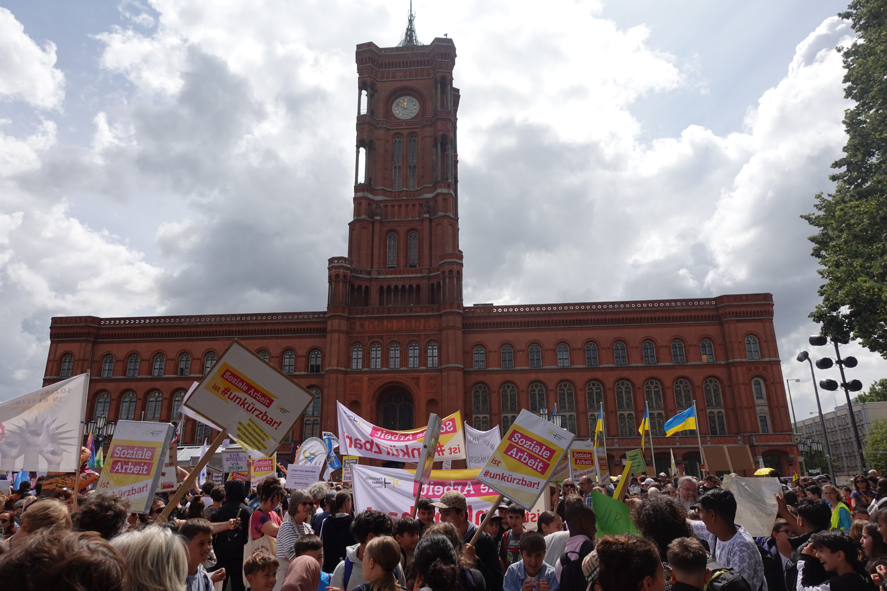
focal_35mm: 24
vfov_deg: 53.1
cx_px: 444
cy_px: 296
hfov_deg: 73.7
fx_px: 591
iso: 125
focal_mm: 9.4
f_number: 4
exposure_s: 1/250
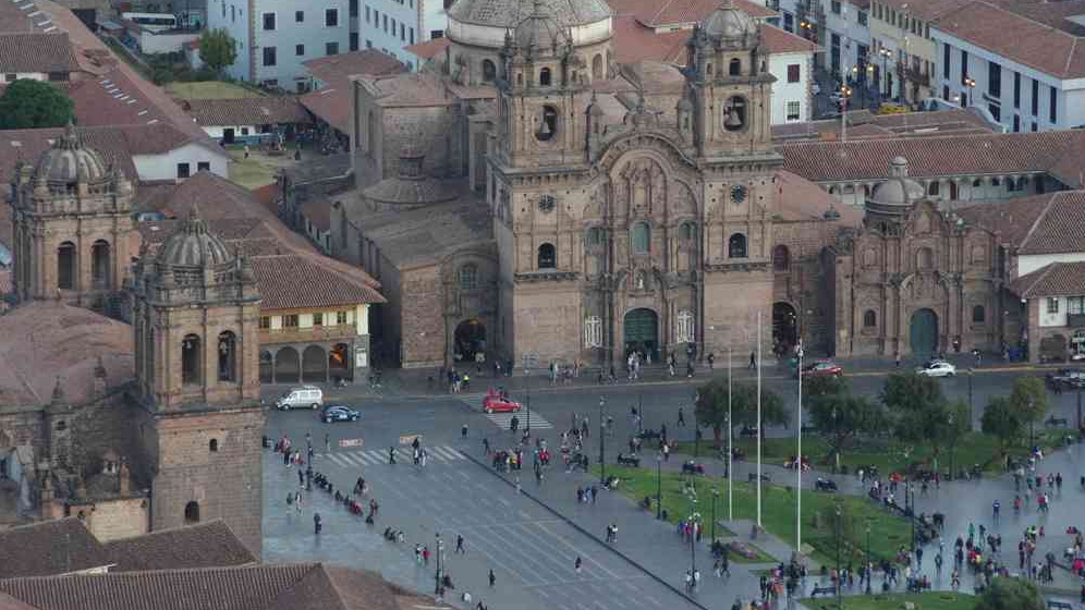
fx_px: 7709
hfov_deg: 8.1
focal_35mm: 268
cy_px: 252
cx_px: 543
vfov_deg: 4.5
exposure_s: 1/200
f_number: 8
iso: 3200
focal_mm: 170
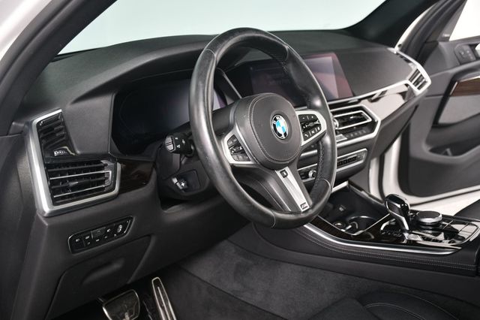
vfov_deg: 29.8
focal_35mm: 45
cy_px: 160
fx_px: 600
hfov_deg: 43.6
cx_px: 240
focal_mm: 30
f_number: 4
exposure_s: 1/160
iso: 100
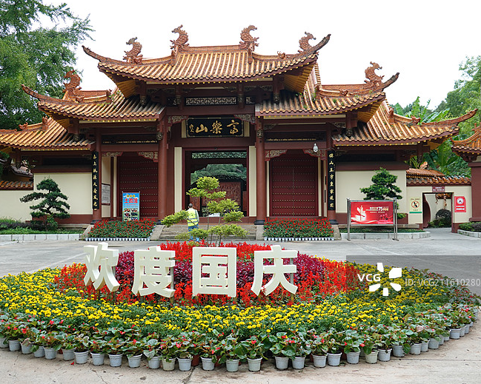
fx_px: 527
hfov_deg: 49.0
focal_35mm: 37
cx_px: 215
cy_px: 188
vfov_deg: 40.1
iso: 125
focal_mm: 12.01
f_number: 4.5
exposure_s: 1/200
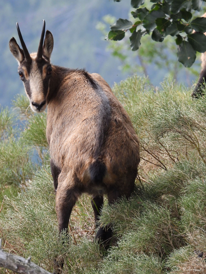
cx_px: 103
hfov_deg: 2.5
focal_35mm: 600
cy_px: 137
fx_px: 4761
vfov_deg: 3.3
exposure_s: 1/125
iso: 400
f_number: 5
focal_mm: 108
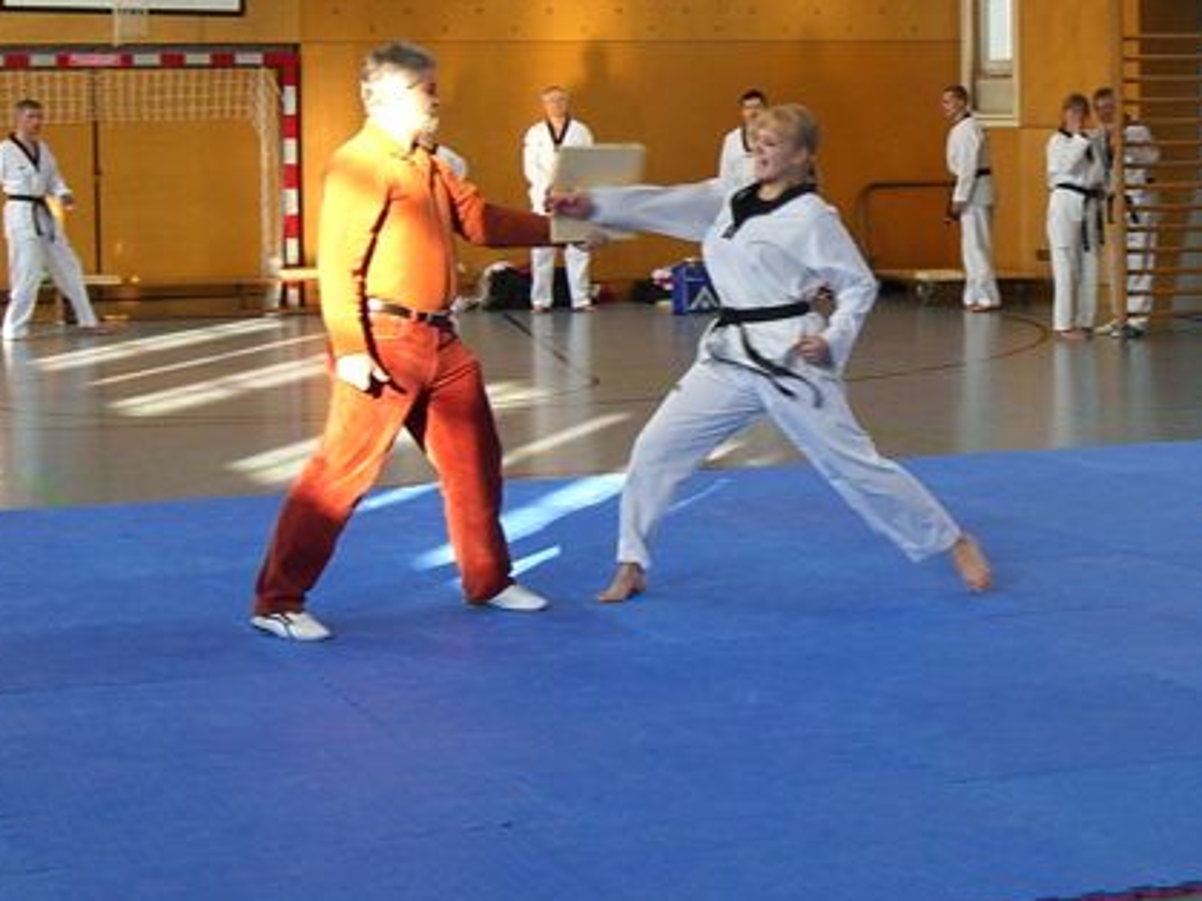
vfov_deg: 16.9
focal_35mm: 87
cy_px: 313
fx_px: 3020
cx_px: 829
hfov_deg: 22.4
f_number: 3.6
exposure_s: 1/100
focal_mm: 11.8
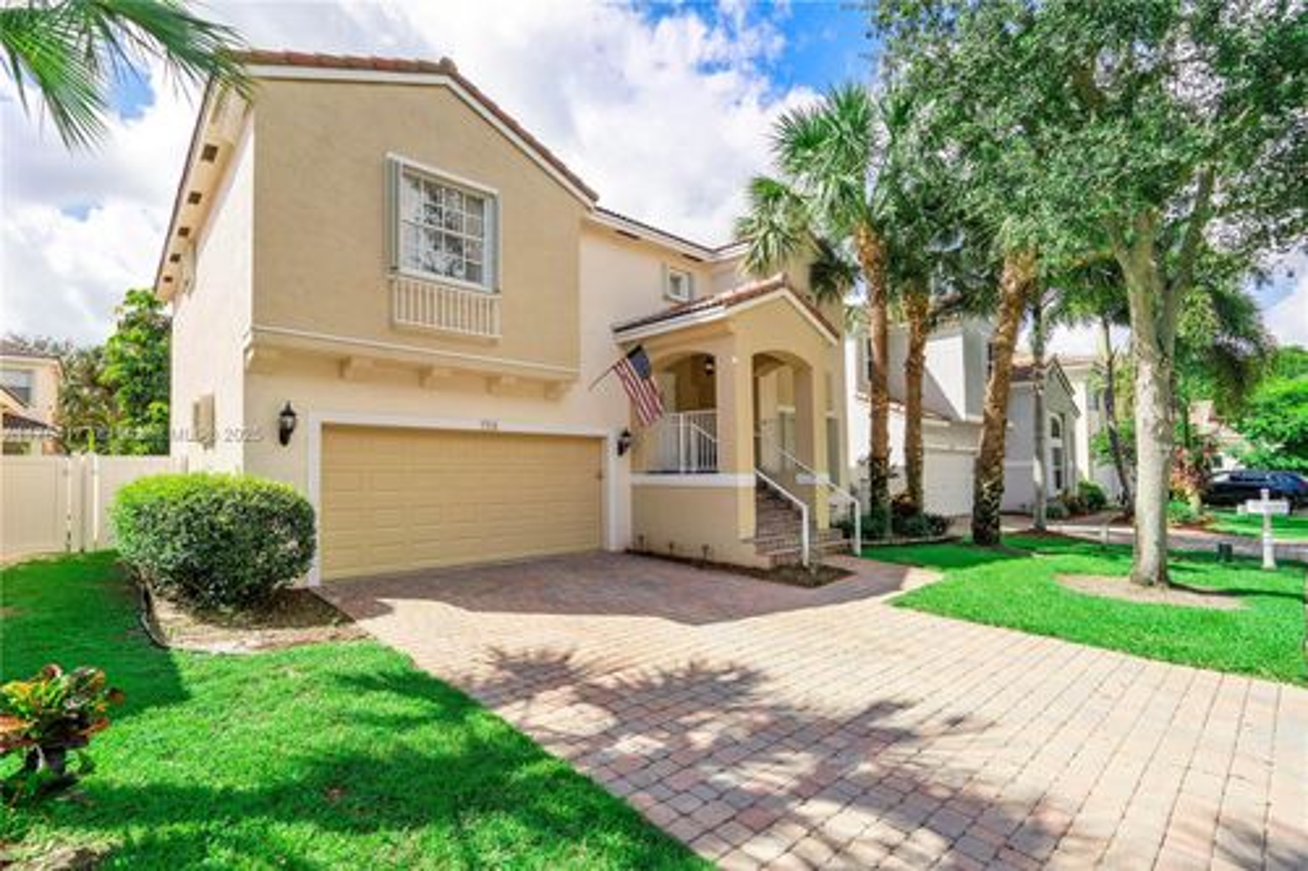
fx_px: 581
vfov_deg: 73.7
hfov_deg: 96.8
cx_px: 654
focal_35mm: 16
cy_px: 436
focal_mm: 16
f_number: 9.5
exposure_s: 1/500
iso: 250
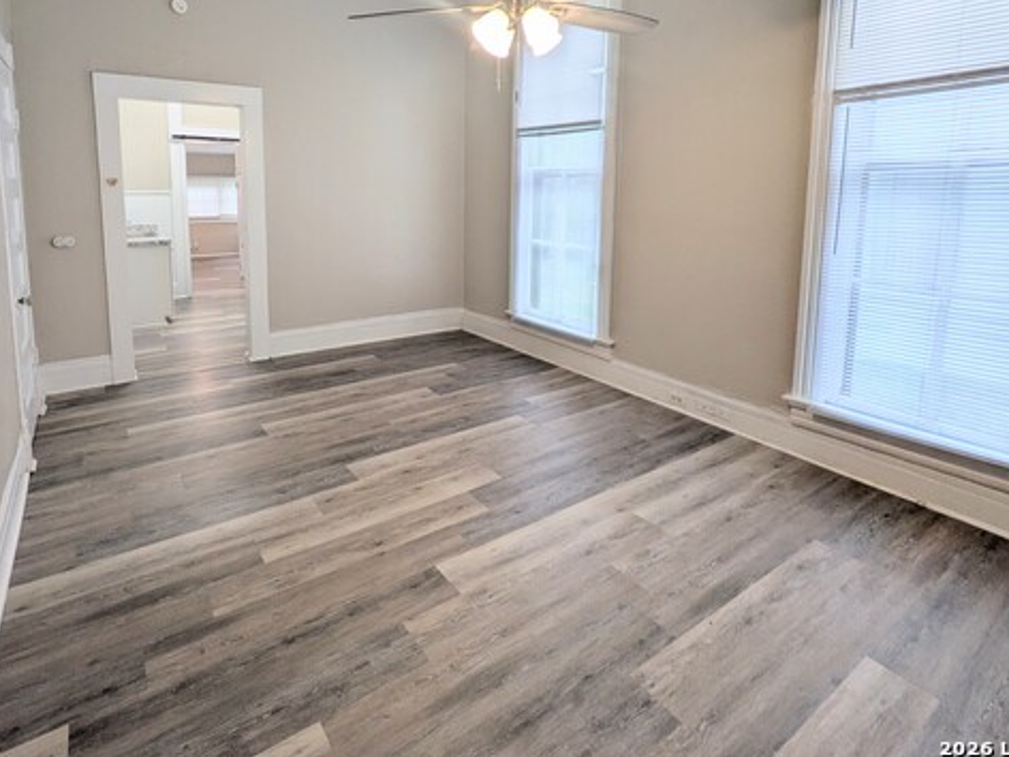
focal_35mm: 19
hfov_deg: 84.0
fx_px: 554
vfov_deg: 66.7
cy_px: 248
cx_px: 425
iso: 98
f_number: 2.2
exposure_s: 1/120
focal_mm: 1.83
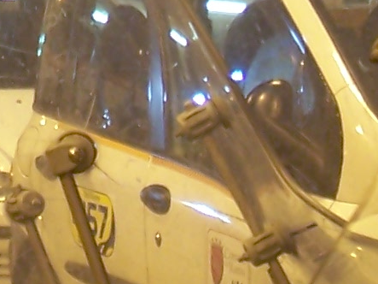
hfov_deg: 6.3
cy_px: -399
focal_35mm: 308
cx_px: -279
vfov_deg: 4.7
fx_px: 3362
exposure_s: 1/1.43
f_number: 3.4
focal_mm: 8.6
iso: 80
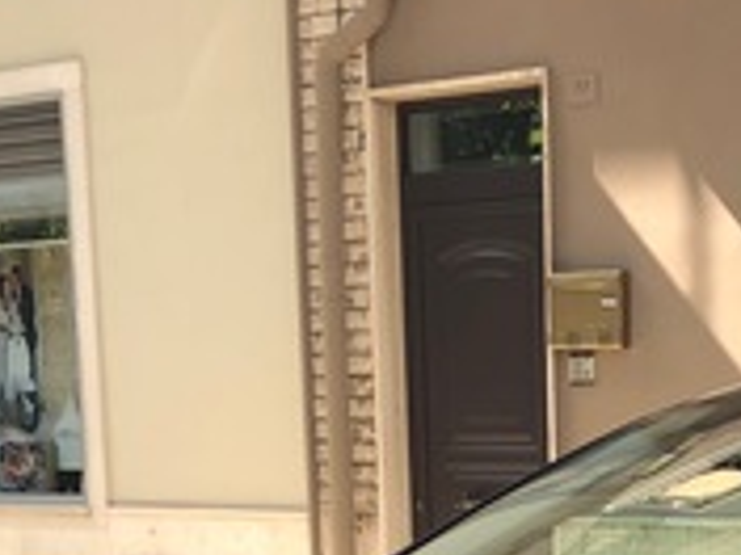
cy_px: 963
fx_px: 2183
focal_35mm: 102
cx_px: 829
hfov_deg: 18.5
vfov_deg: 13.2
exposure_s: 1/231
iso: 20
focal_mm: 3.99
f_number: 1.8
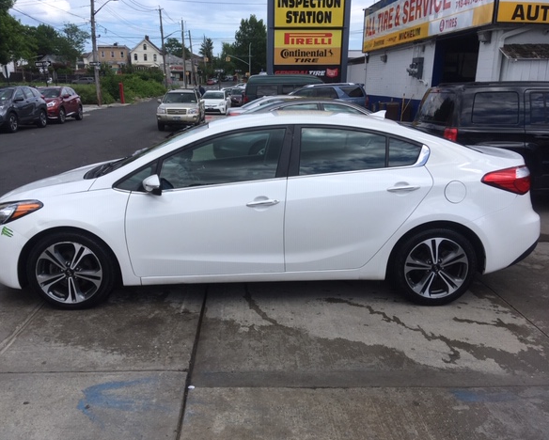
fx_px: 504
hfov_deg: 57.1
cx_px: 255
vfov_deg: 47.2
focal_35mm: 31
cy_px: 221
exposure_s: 1/1748
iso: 25
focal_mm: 4.15
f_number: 2.2
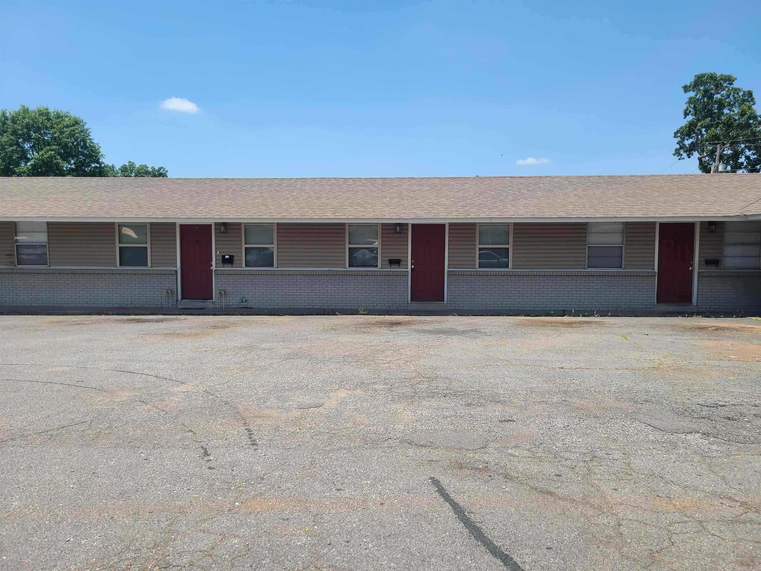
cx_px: 380
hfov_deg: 67.3
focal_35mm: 26
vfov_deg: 53.1
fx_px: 572
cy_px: 286
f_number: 1.8
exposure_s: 1/1874
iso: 40
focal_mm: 5.4
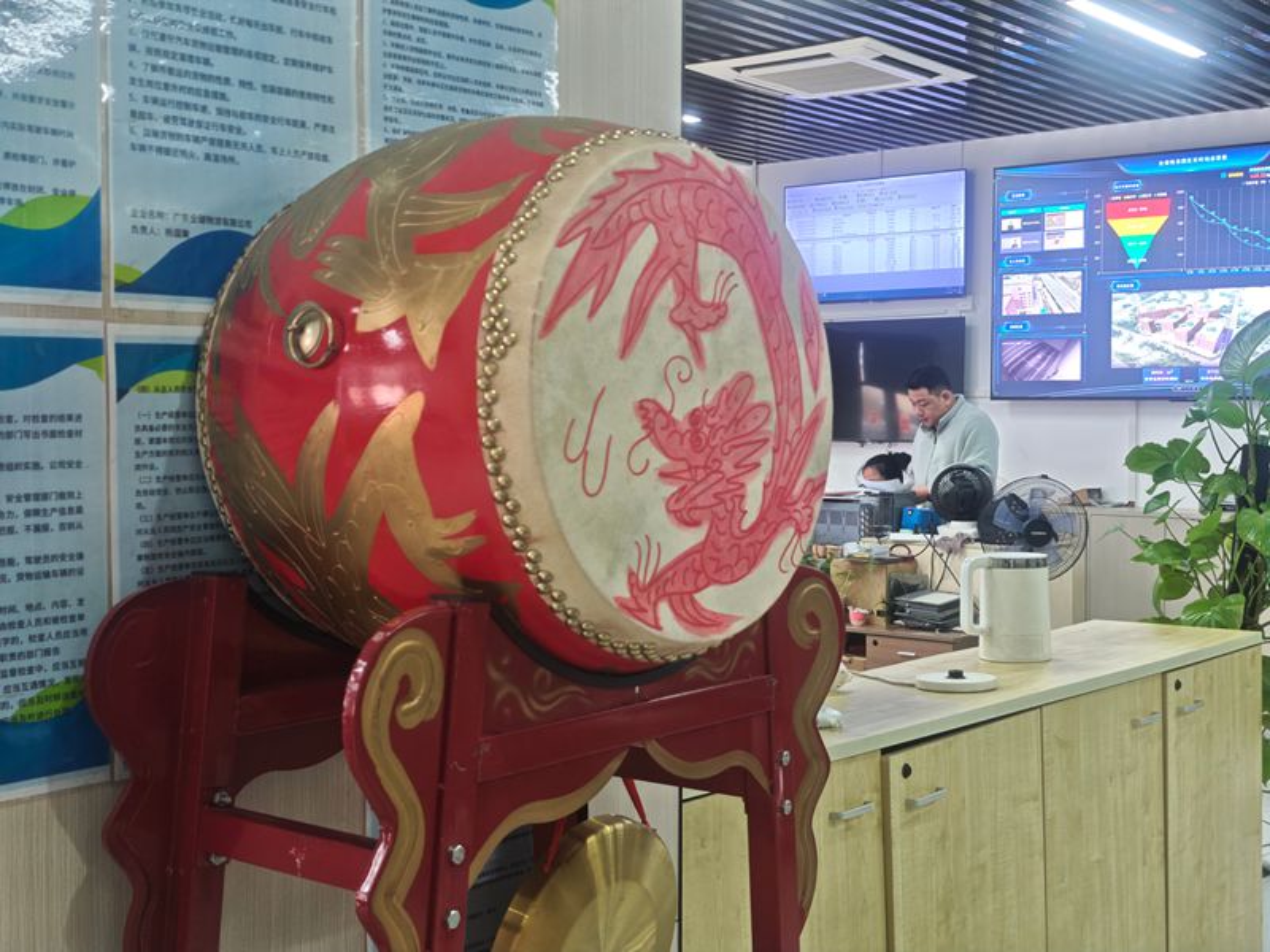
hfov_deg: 41.2
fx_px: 1688
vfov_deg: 31.5
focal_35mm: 46
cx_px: 635
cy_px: 476
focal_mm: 6.55
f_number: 1.62
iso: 200
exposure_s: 1/60
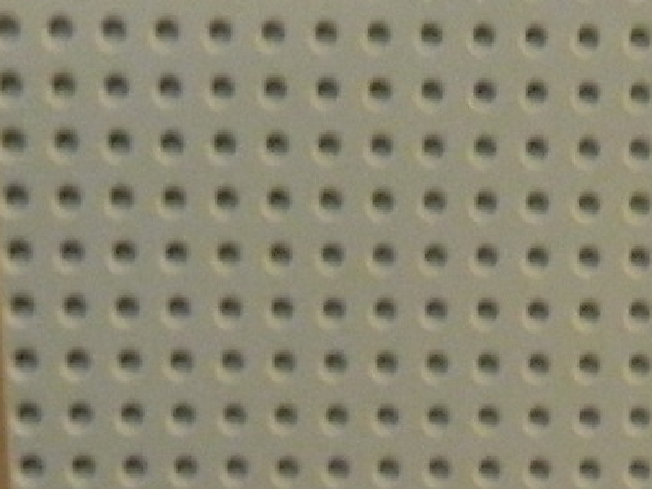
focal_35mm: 128
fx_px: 2411
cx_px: 657
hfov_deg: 15.1
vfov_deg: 10.1
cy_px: 1162
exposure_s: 1/15
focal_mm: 4.5
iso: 400
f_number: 3.1
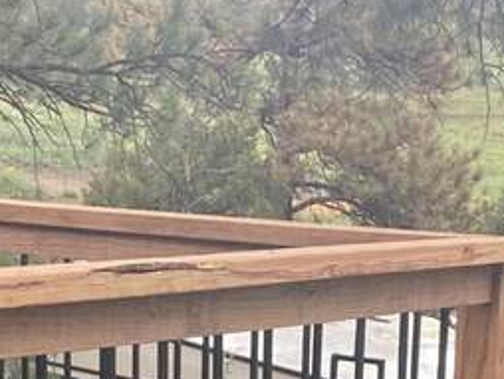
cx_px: 216
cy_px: 657
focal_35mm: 131
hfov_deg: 15.0
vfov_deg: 10.7
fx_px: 1909
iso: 125
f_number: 1.8
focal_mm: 4.25
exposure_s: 1/98
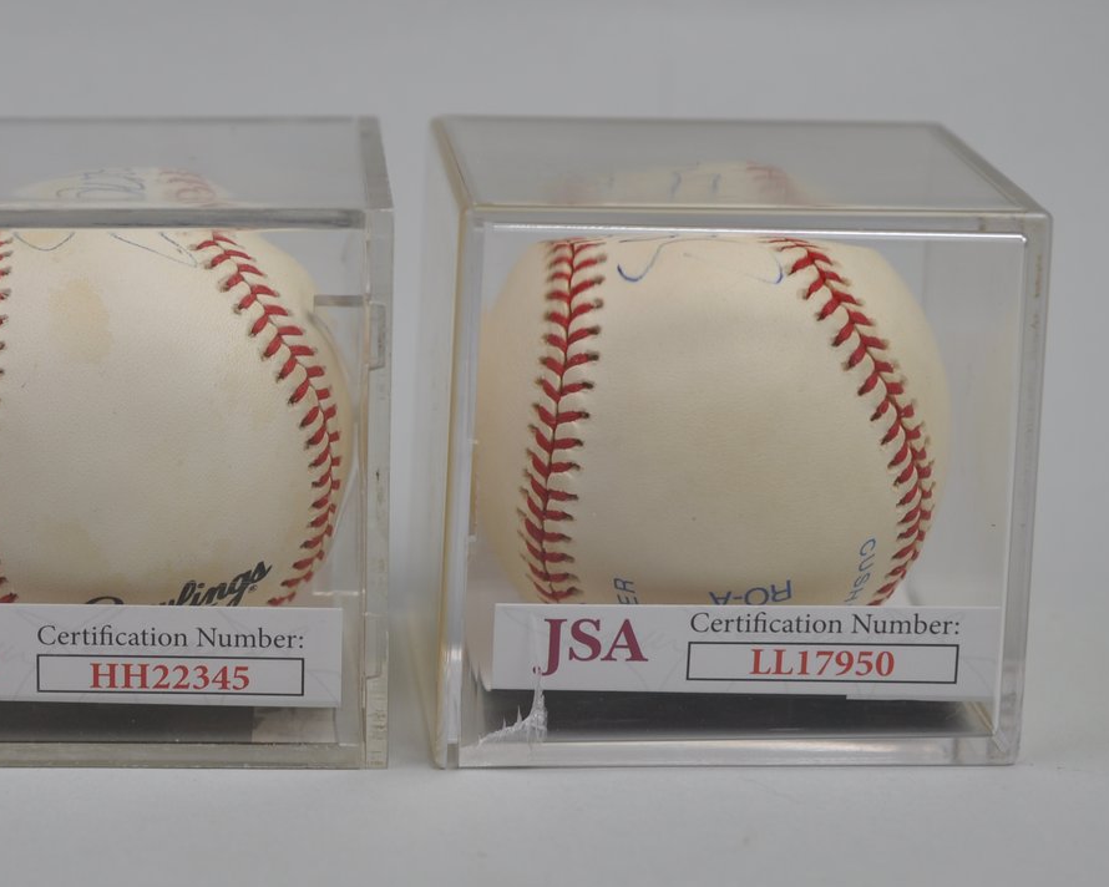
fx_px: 3545
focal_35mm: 108
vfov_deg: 14.3
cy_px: 481
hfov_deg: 17.5
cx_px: 117
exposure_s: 1/100
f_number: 5
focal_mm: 40
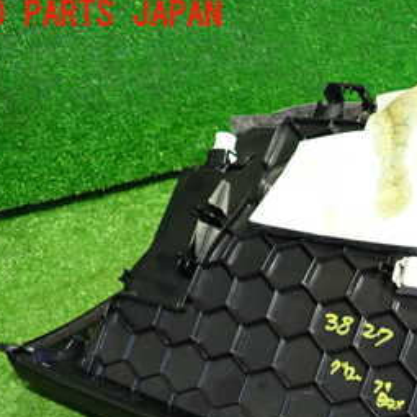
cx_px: 415
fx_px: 709
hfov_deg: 30.5
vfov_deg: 31.5
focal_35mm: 52
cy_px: 363
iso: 640
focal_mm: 4.5
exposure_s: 1/30
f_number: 2
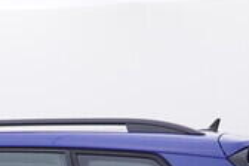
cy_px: 369
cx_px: -49
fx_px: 948
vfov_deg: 9.2
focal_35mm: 137
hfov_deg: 14.5
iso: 200
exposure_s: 1/80
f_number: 5
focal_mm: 15
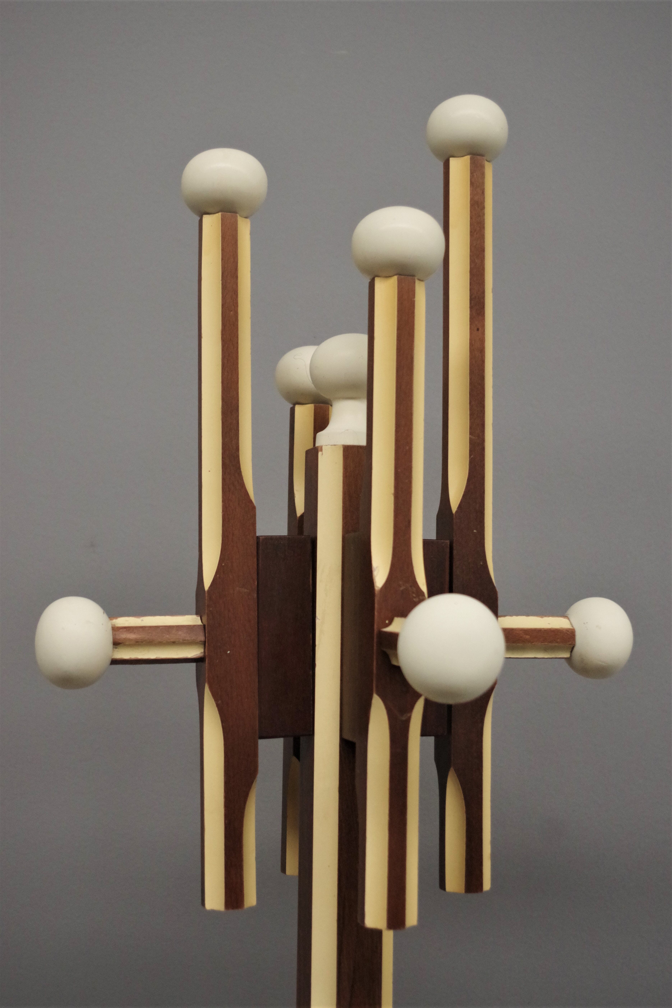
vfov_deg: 42.7
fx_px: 1288
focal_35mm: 46
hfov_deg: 29.2
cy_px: 504
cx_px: 336
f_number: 4
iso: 3200
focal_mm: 30.63
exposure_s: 1/125
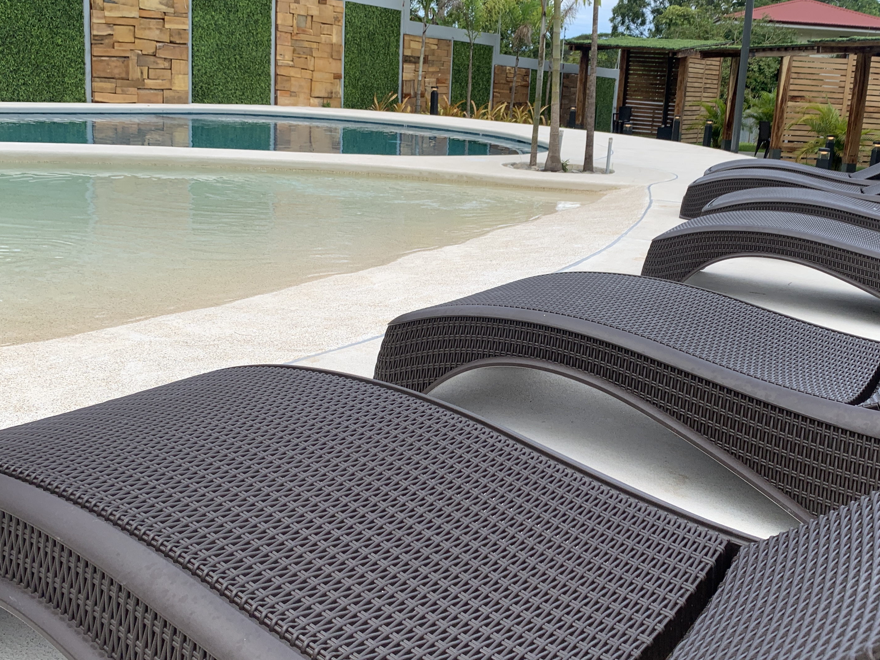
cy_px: 287
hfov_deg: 49.7
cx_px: 540
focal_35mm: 37
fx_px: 941
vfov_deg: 38.6
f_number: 1.8
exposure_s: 1/1149
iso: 25
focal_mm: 4.25
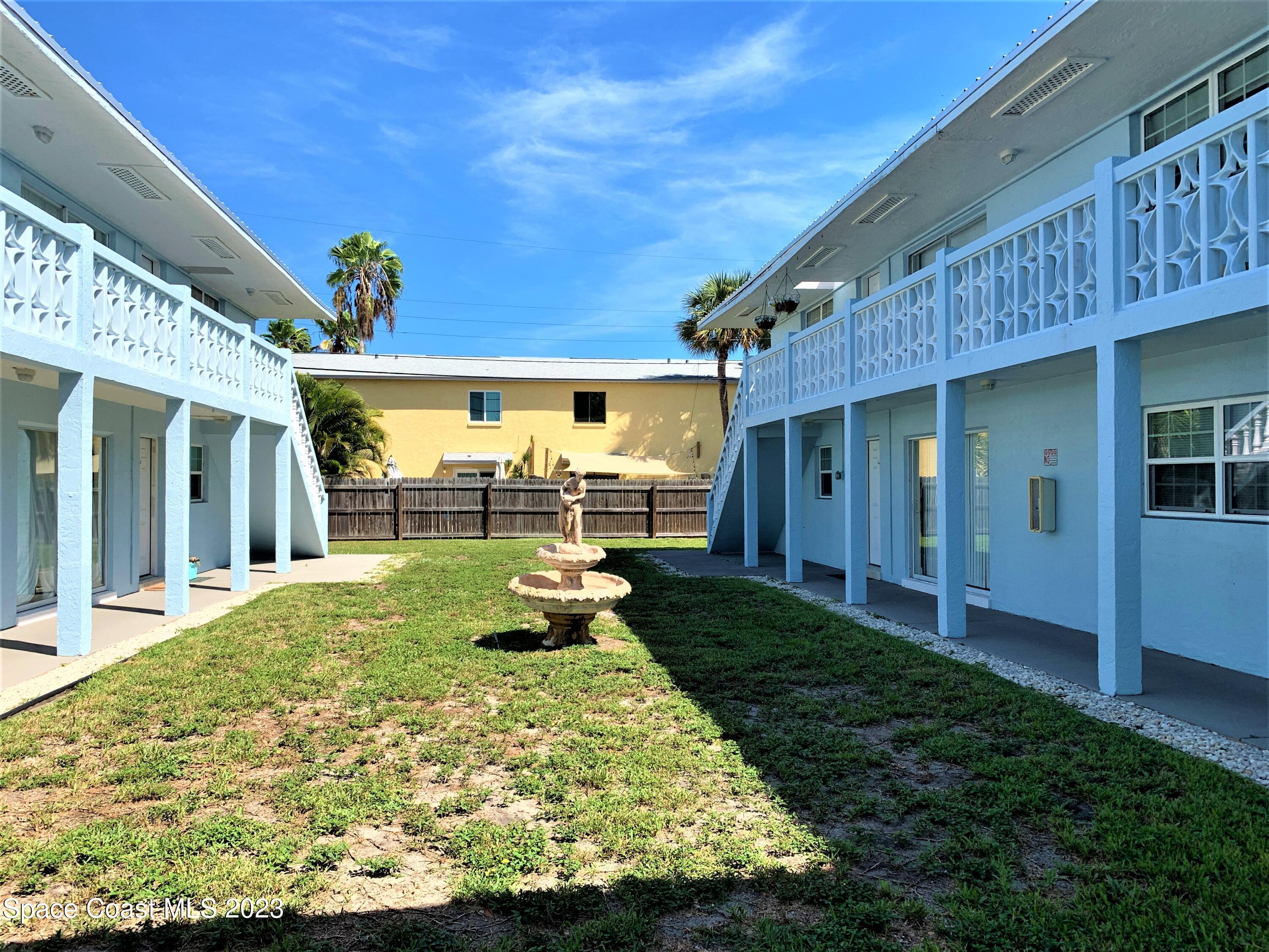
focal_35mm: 26
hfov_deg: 67.3
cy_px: 476
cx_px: 634
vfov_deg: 53.1
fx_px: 953
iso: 25
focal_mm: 4.25
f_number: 1.8
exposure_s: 1/2208
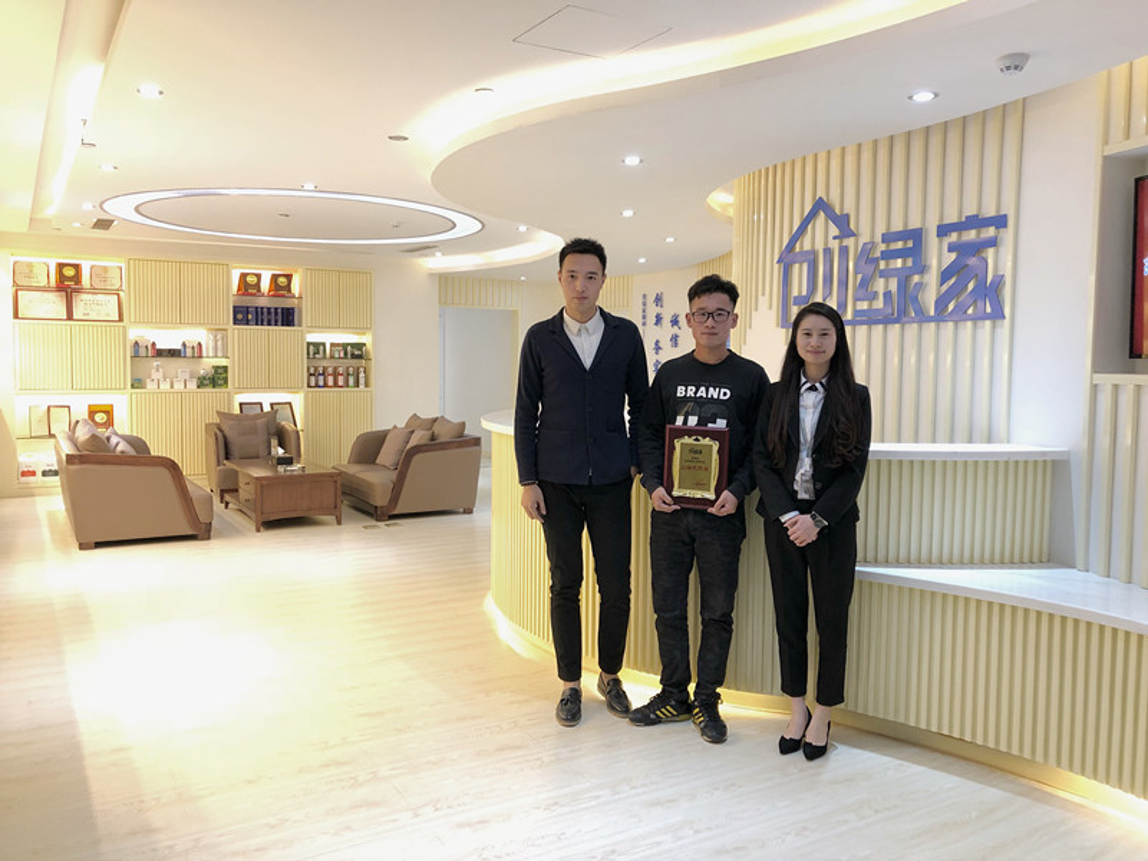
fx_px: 962
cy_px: 430
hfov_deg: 61.7
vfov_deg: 48.2
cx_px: 574
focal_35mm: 29
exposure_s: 1/17
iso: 40
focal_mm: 3.99
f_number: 1.8
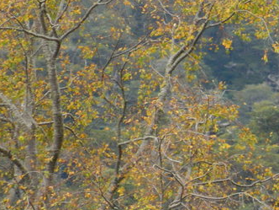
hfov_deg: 2.1
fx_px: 7681
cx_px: 272
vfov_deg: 1.6
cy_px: 13
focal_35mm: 953
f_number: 5.7
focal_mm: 71.2
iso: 140
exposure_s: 1/50
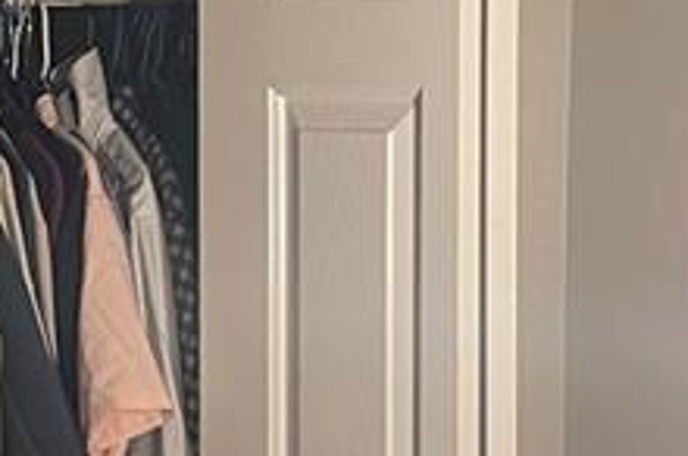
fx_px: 2710
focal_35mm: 142
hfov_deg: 14.2
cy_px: 209
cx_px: -9
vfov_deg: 9.6
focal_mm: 5.1
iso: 250
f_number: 1.6
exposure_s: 1/60
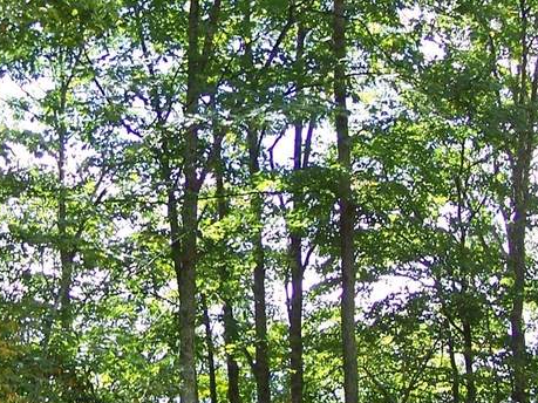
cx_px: 151
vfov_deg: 14.0
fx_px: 1647
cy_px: 205
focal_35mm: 106
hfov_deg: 18.5
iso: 64
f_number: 2.8
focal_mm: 6.3
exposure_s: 1/125
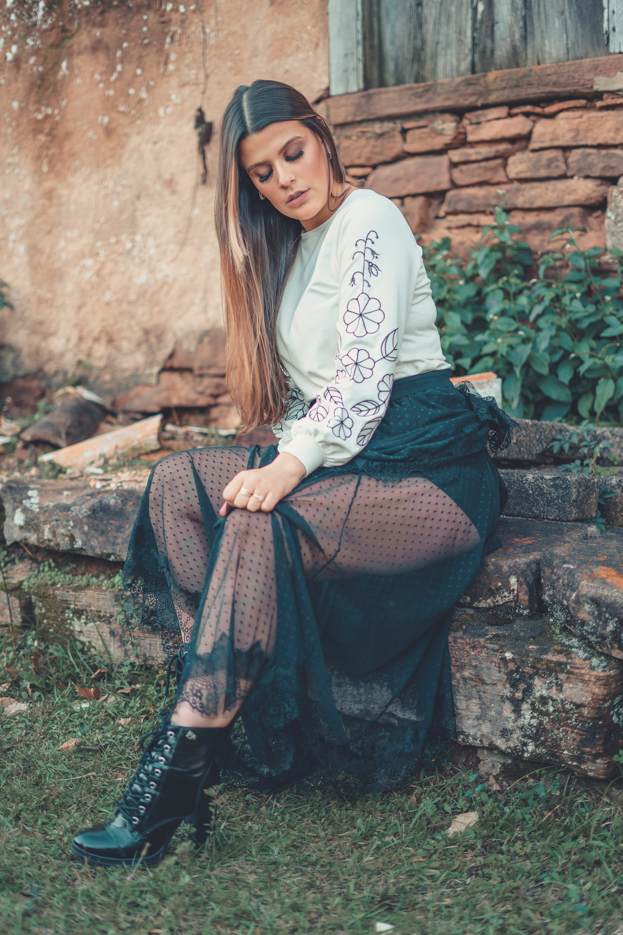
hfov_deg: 27.0
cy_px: 468
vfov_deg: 39.6
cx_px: 312
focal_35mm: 50
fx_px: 1298
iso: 100
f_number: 1.8
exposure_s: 1/320
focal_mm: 50
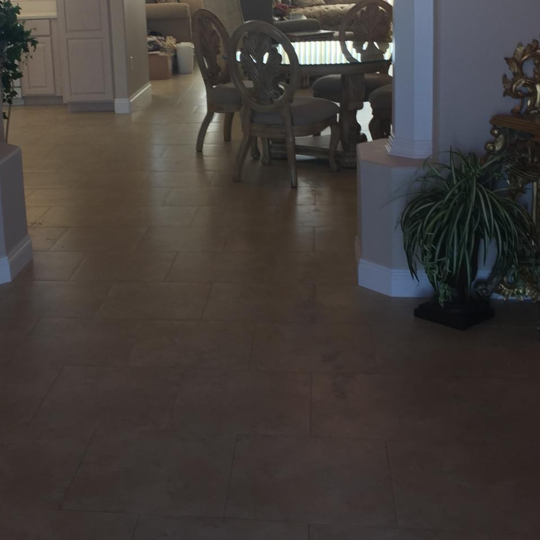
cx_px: 162
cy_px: 141
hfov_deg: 31.8
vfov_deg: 31.7
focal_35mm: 53
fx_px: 935
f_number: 2.2
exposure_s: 1/40
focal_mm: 4.15
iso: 32
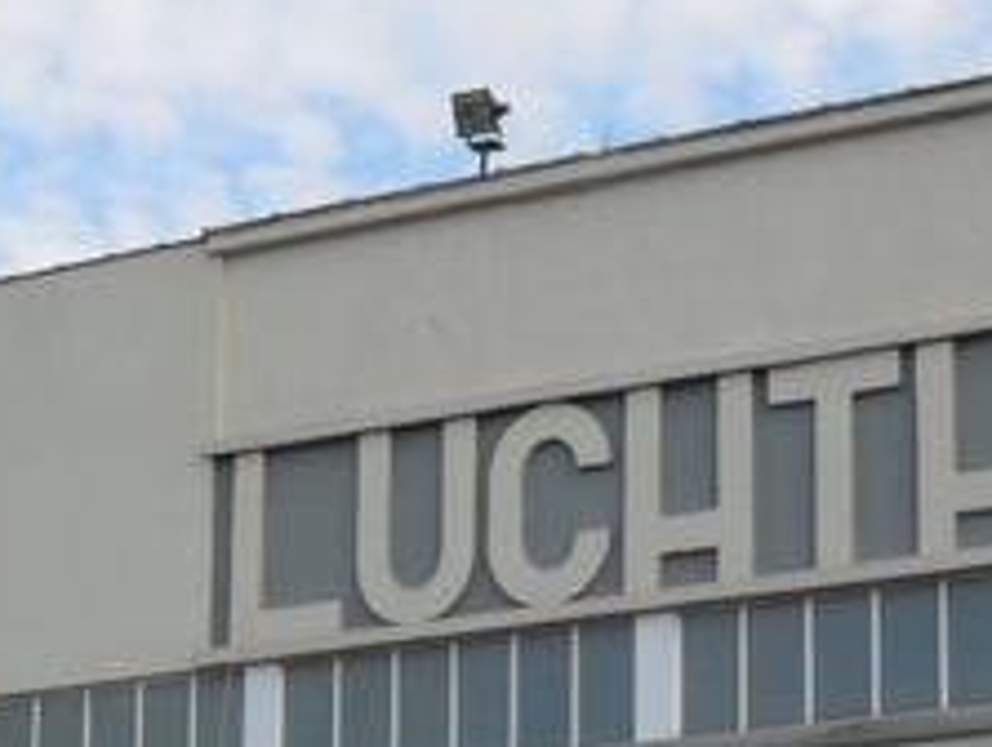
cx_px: 721
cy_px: 796
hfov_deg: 15.6
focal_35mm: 126
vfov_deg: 11.6
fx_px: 3617
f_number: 4.5
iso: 100
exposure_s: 1/350
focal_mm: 7.8
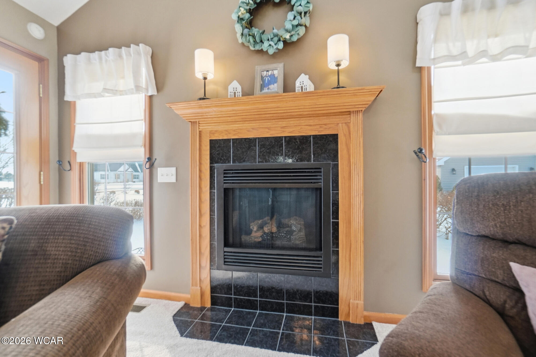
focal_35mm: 15
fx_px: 223
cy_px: 178
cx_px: 268
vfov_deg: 77.3
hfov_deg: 100.4
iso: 125
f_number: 5.6
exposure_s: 1/125
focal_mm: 10
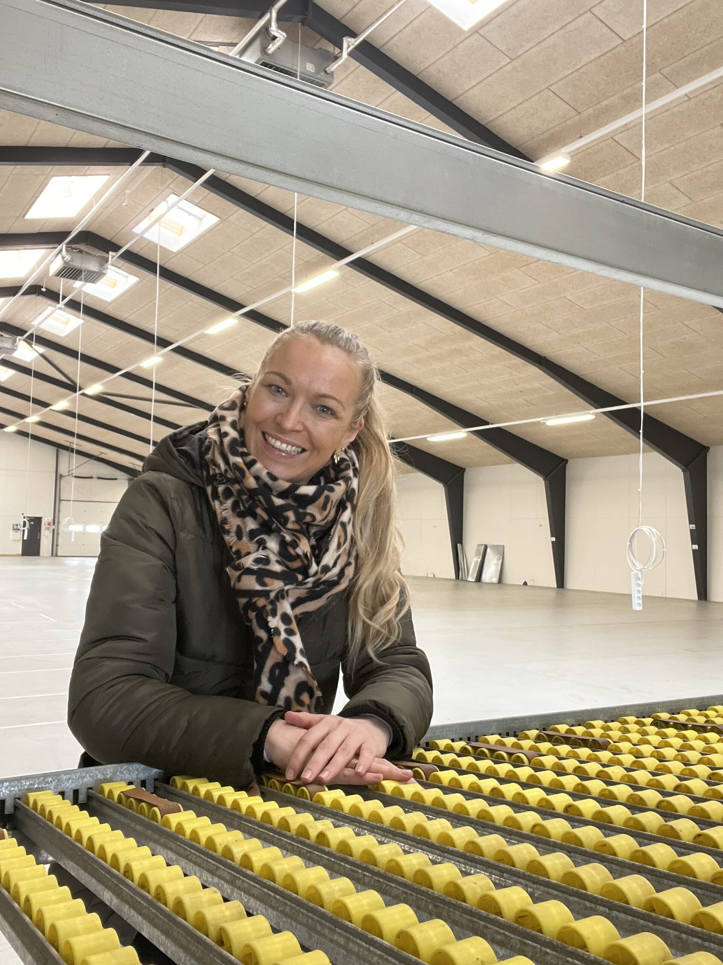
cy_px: 482
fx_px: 835
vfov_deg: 60.0
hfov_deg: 46.8
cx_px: 362
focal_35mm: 30
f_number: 2.2
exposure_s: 1/50
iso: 250
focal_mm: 2.71
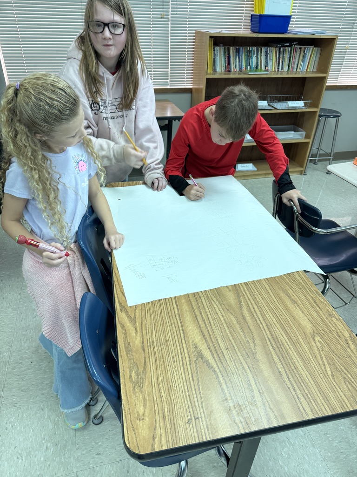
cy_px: 238
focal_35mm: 24
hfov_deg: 56.8
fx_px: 330
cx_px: 178
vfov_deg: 71.6
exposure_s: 1/60
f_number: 1.78
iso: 160
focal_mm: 6.76
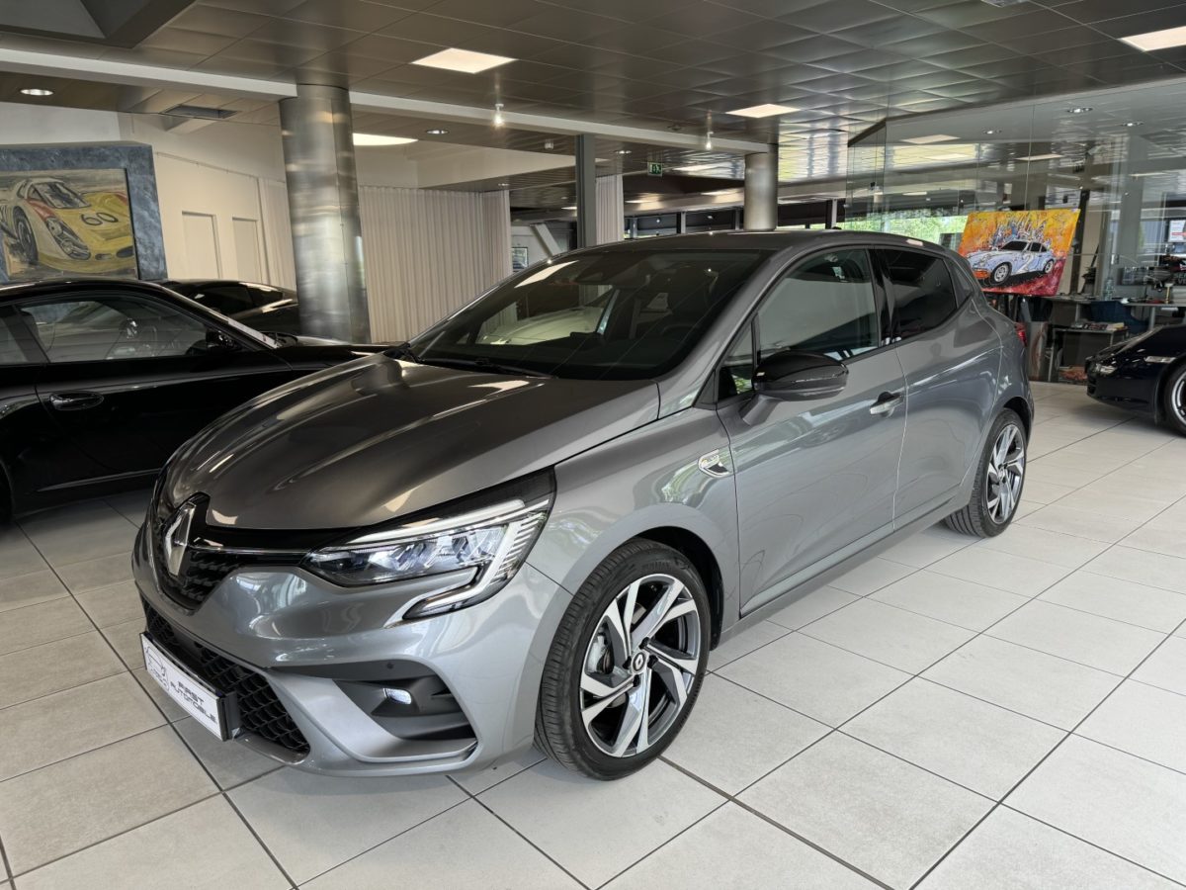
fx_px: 822
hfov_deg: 71.6
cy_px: 445
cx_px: 593
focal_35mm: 24
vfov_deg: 56.8
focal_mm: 6.76
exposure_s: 1/155
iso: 64
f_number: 1.78
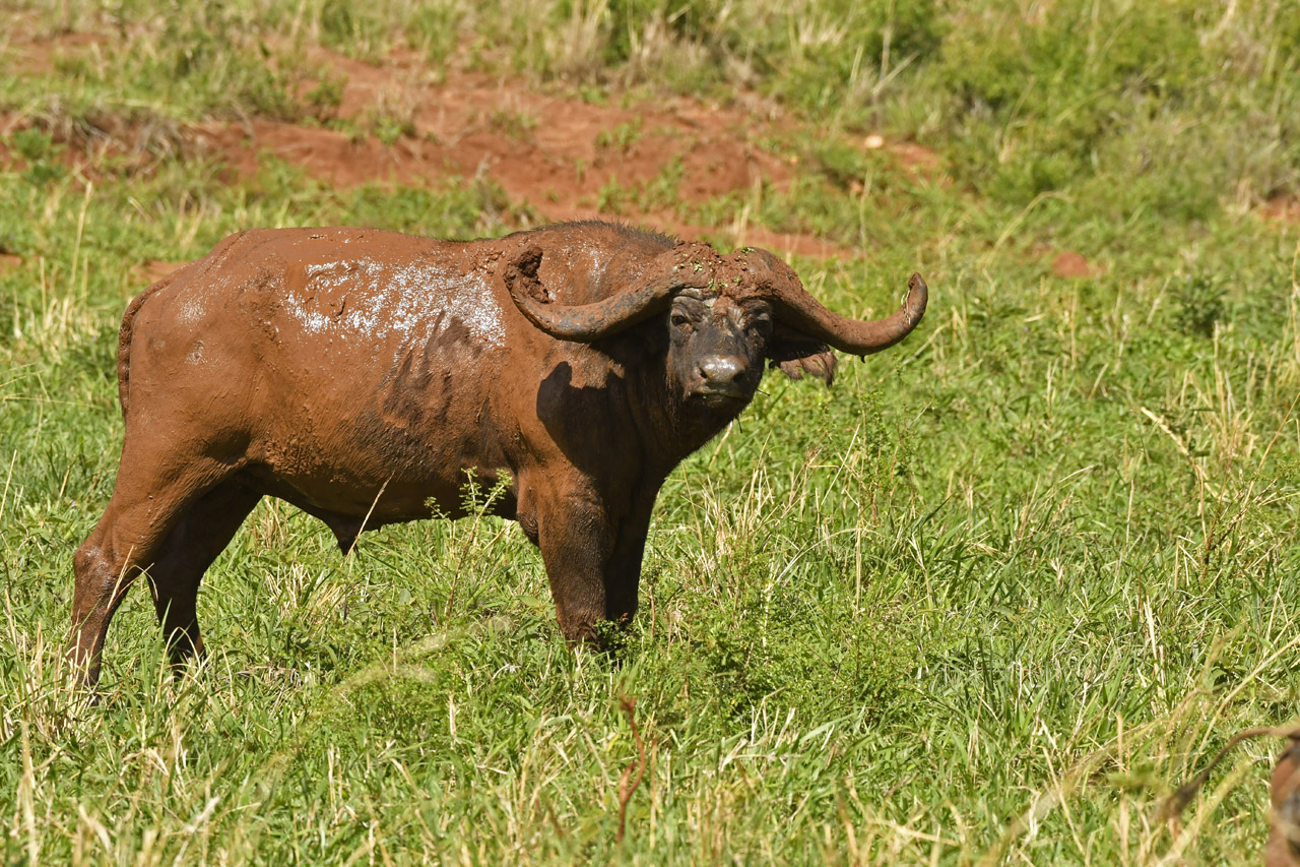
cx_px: 650
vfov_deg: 2.9
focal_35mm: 480
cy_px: 434
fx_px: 17330
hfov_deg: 4.3
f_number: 8
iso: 500
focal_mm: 320
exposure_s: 1/1250
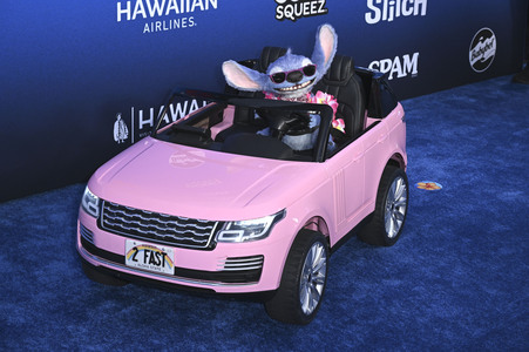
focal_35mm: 63
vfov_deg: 21.5
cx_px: 264
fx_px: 925
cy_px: 176
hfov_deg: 31.9
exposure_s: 1/200
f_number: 6.3
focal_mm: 63
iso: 1600
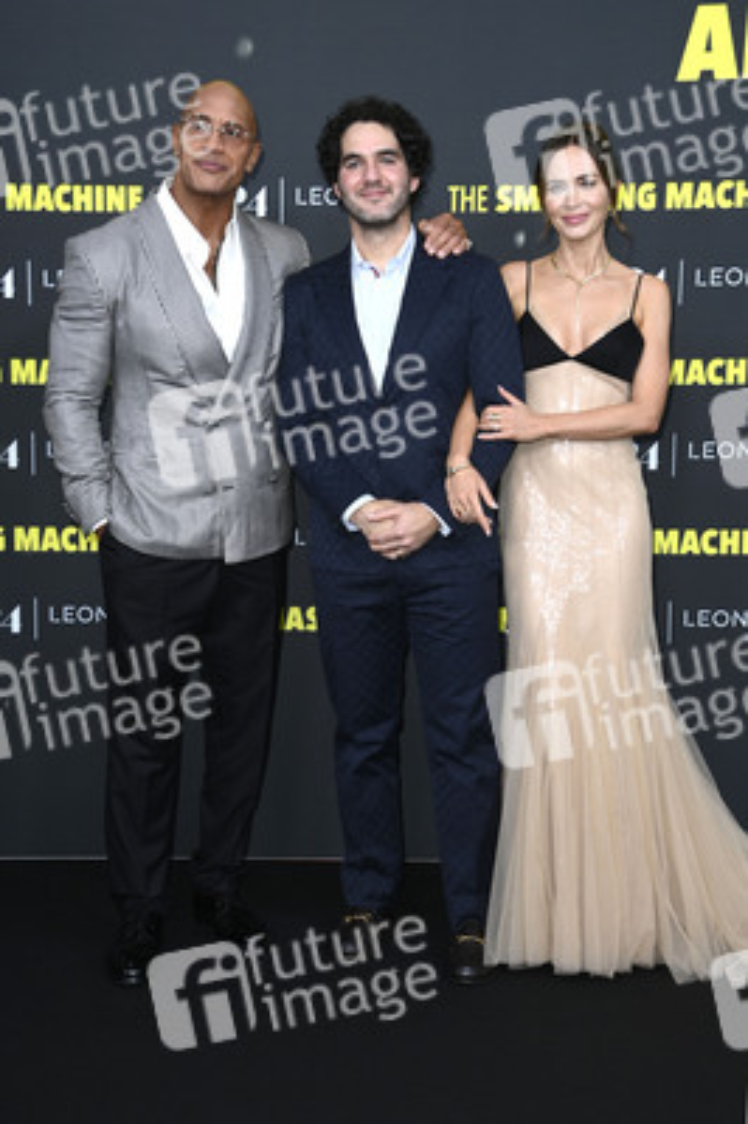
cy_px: 562
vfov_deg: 32.4
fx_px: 1936
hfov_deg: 21.9
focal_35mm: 62
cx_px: 374
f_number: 5.6
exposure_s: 1/250
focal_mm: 62
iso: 1000
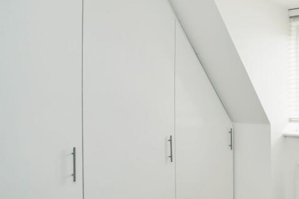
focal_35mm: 34
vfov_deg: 38.8
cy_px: 104
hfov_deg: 45.5
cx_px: 310
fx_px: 282
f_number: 4
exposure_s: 1/160
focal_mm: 16
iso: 1250
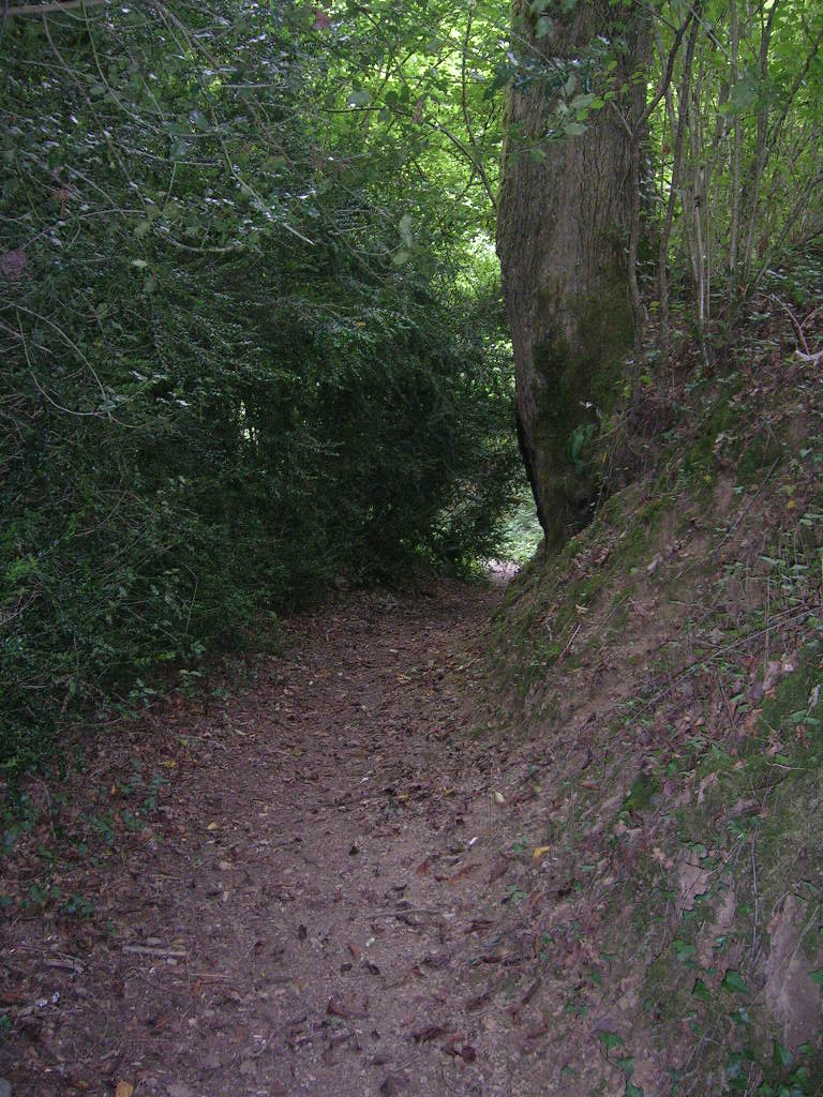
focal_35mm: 35
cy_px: 548
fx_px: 1110
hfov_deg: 40.7
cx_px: 412
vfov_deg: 52.6
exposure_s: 1/60.1
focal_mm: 5.4
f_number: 2.8
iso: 200
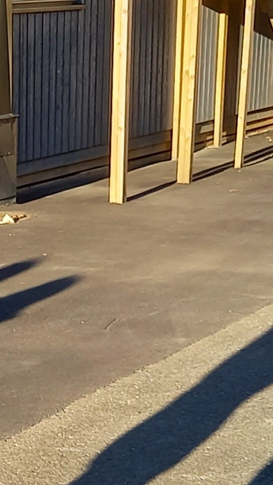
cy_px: 660
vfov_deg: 18.4
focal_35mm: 107
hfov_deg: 10.4
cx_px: -281
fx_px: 1376
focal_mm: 4.65
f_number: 1.8
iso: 50
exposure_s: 1/251
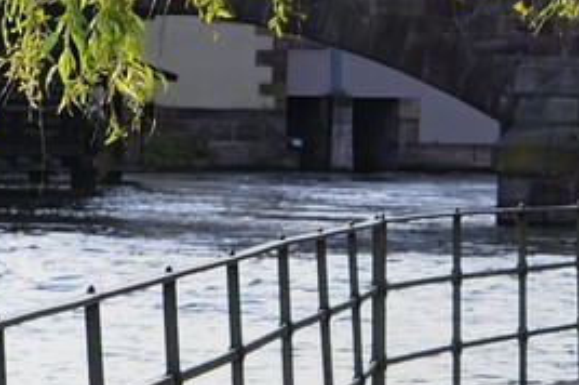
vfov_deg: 4.4
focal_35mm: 311
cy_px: 510
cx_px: 1458
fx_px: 4996
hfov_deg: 6.3
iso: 400
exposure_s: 1/160
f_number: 9
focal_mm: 52
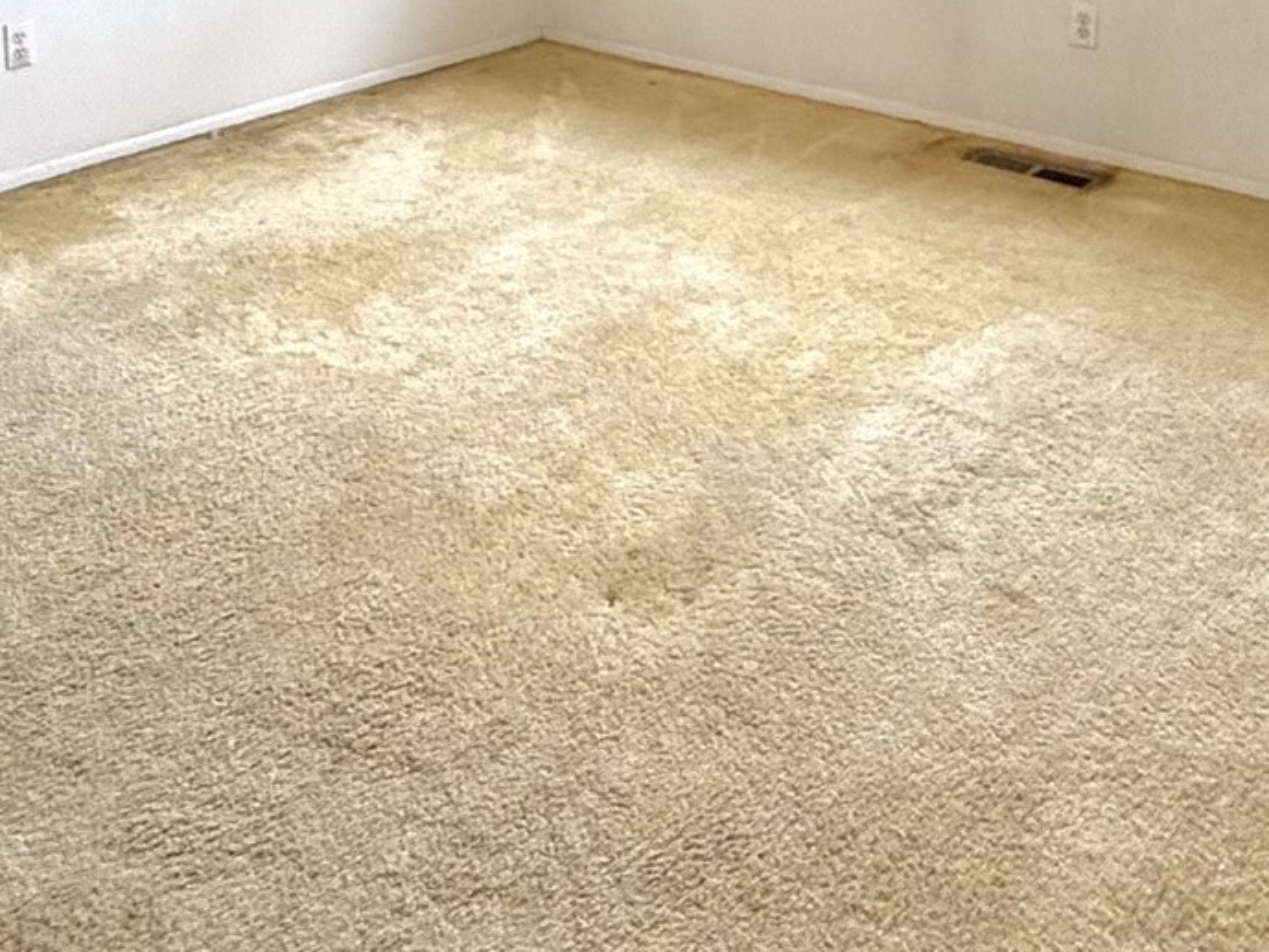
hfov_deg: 47.6
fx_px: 1430
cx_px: 506
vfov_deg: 31.8
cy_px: -140
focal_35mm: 39
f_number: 2.2
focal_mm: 2.22
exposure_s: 1/99
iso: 250
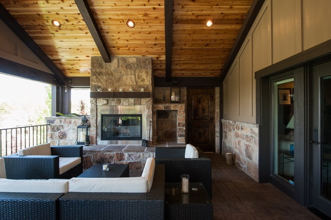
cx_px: 166
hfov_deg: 90.1
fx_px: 165
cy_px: 110
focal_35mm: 18
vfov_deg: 67.3
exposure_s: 1/13
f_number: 10
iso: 320
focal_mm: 18
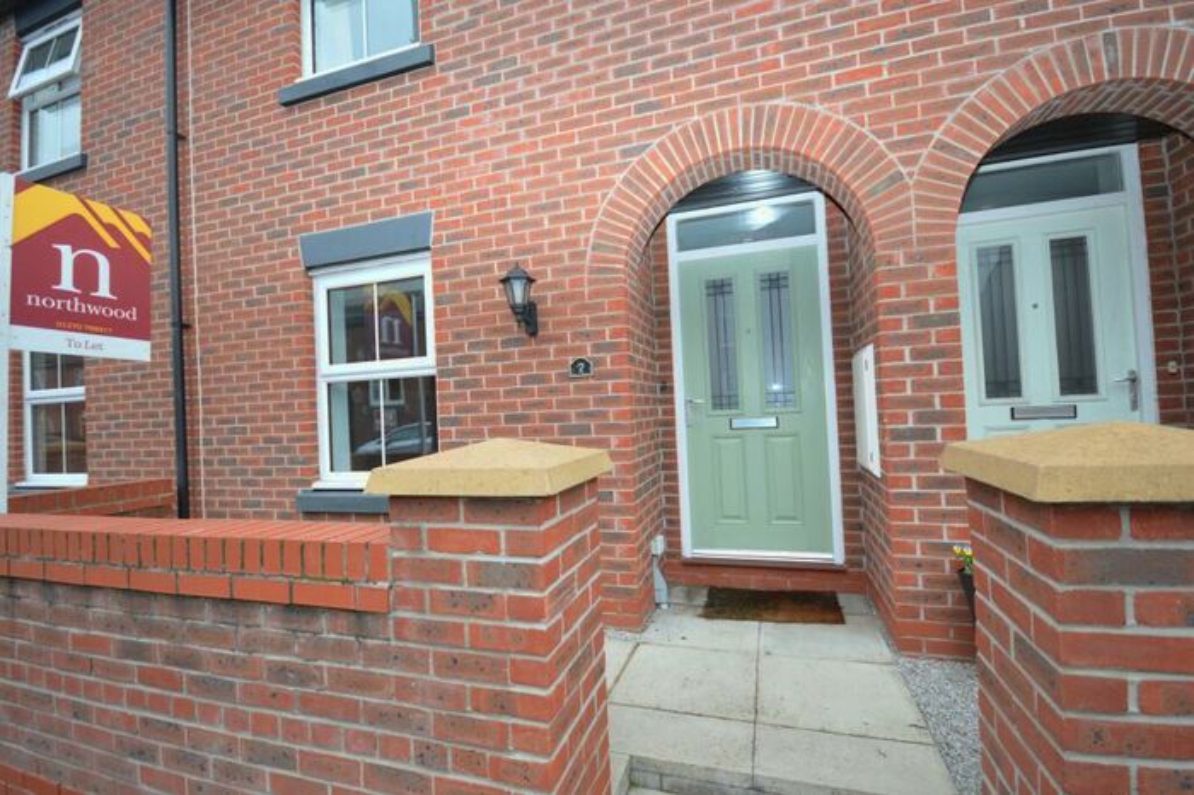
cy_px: 398
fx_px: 497
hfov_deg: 100.4
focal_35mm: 15
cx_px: 597
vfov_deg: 77.3
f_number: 5
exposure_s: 1/100
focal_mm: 10
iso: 400
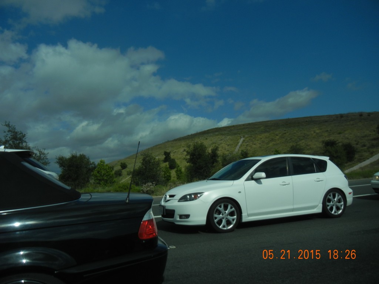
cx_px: 190
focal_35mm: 30
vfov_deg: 46.8
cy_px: 142
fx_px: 328
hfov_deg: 60.0
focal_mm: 5.4
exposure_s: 1/1366
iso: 160
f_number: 7
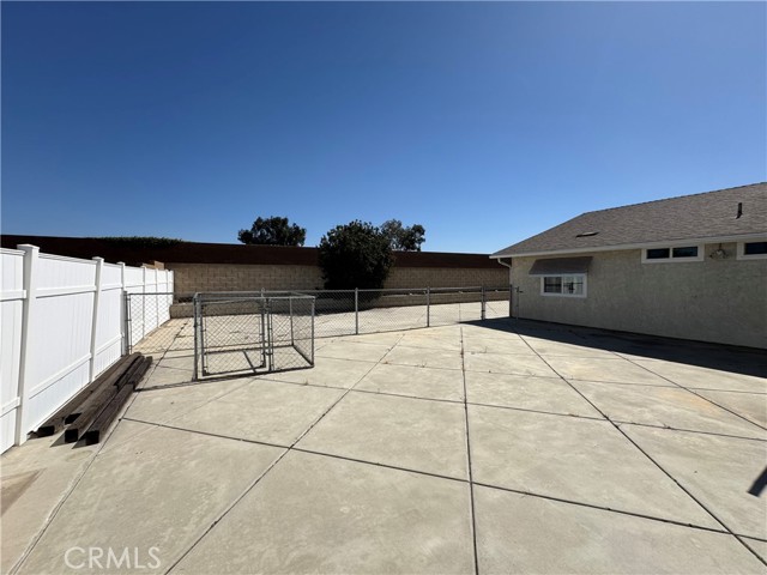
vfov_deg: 85.7
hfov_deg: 102.1
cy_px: 288
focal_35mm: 14
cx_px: 384
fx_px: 310
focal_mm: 2.22
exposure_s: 1/3906
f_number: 2.2
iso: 50
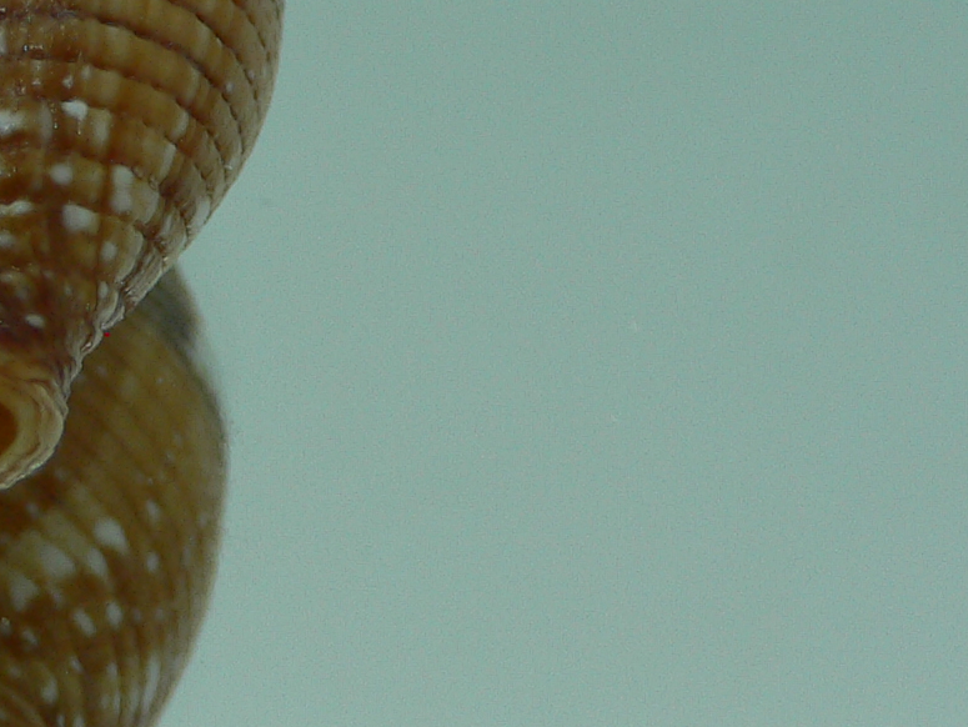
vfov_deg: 16.1
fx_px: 2546
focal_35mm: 91
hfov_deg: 20.7
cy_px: 149
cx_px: -34
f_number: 2.8
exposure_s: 1/80
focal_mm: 4.6
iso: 80
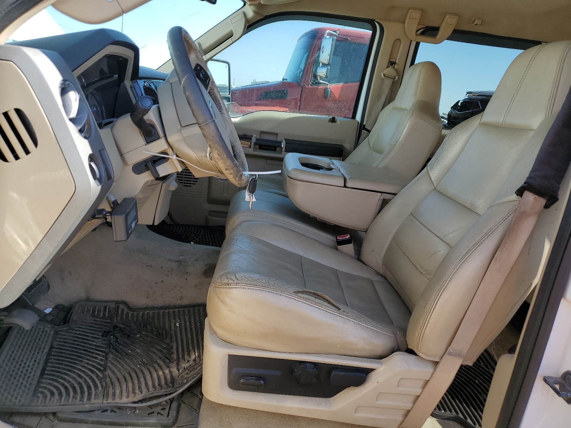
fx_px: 429
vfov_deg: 53.1
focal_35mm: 26
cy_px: 214
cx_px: 286
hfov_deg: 67.3
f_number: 1.5
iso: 50
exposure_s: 1/667
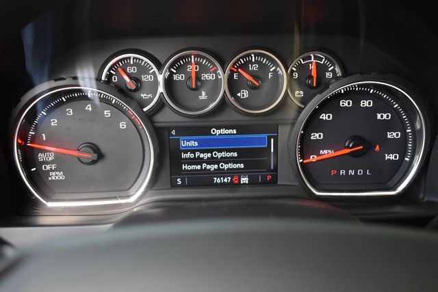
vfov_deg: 41.7
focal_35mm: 32
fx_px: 383
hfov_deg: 59.5
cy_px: 146
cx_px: 219
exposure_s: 1/125
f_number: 3.8
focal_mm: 21
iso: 1100
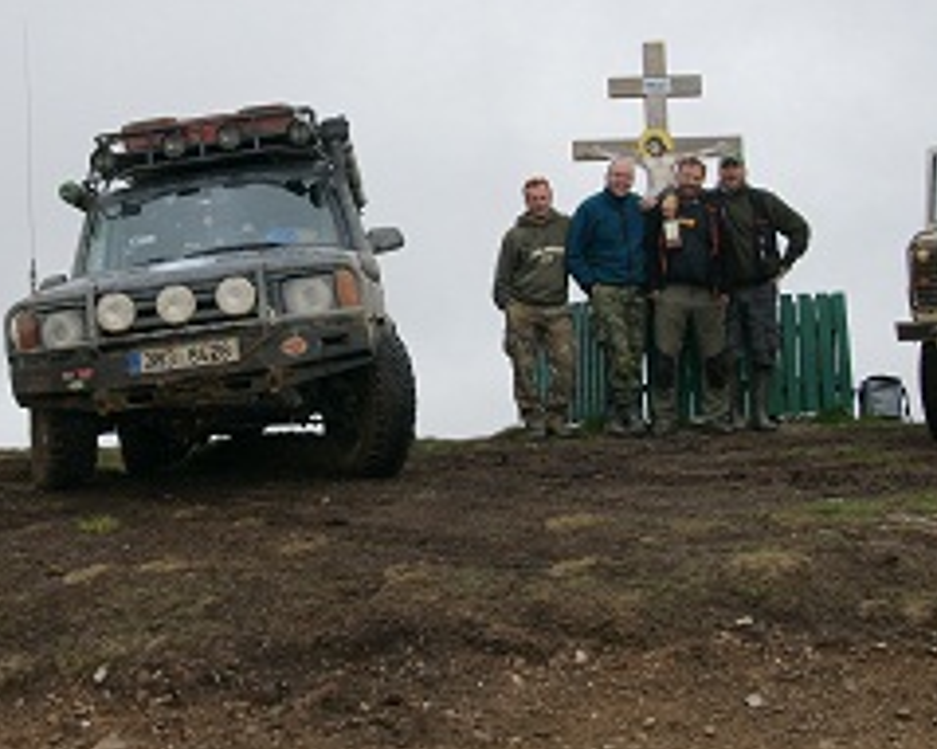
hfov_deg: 31.8
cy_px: 253
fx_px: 1635
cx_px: 337
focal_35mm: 59
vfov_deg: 25.7
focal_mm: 20
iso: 200
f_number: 9
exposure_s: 1/320
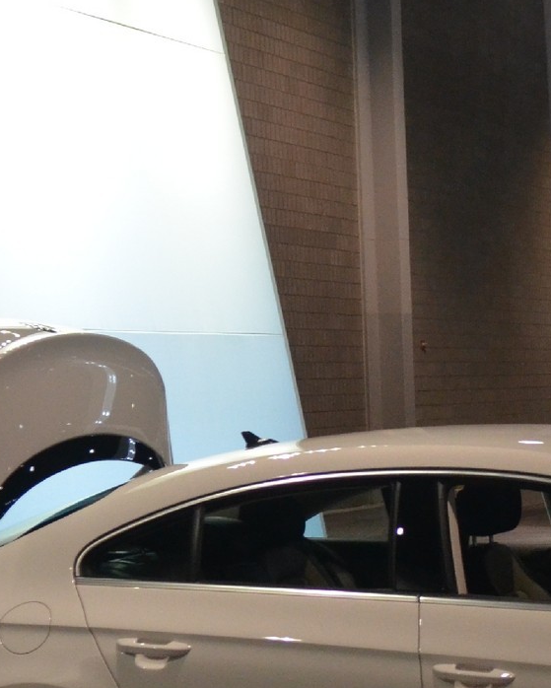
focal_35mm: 116
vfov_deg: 16.5
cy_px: 520
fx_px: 2356
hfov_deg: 13.0
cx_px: 685
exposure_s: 1/160
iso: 1600
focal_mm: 23
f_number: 2.8
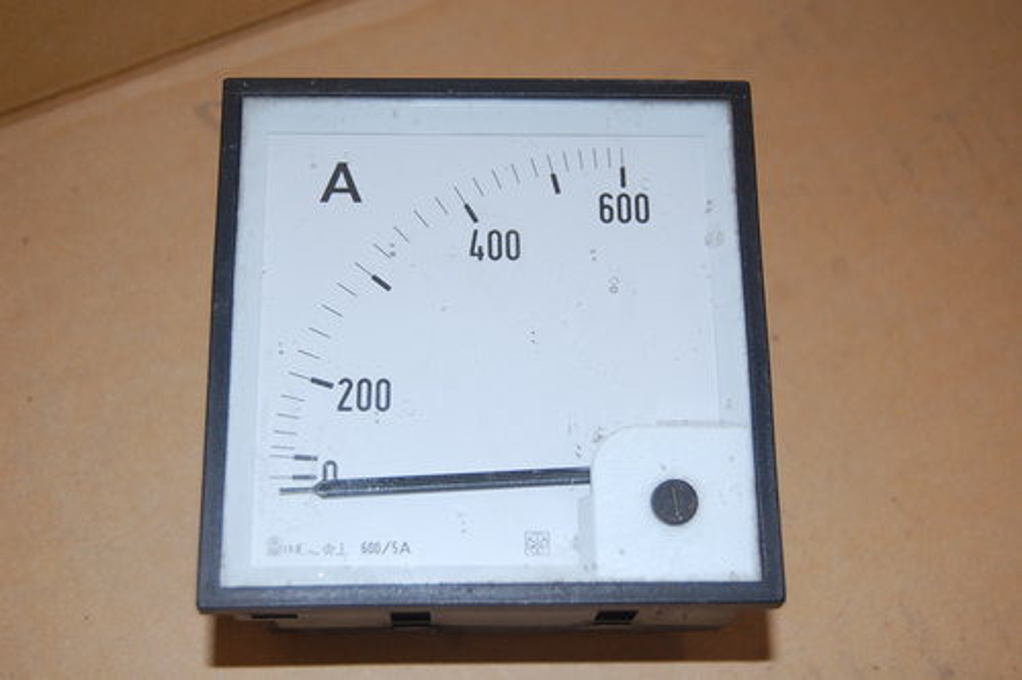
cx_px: 511
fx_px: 1617
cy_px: 340
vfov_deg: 23.7
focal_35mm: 57
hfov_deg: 35.1
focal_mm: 38
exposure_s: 1/60
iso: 400
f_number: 5
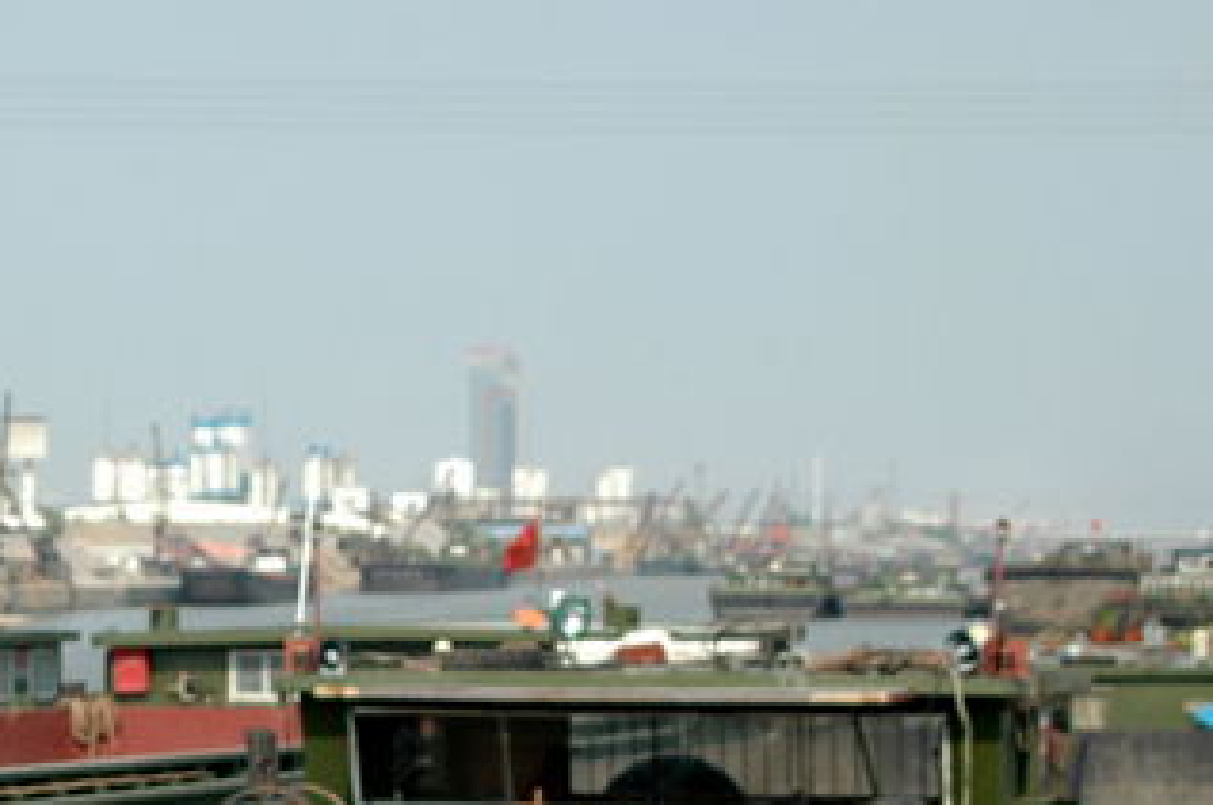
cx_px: 175
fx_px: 4575
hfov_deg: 15.0
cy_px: 891
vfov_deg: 9.9
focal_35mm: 136
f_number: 5.6
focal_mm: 36
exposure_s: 1/640
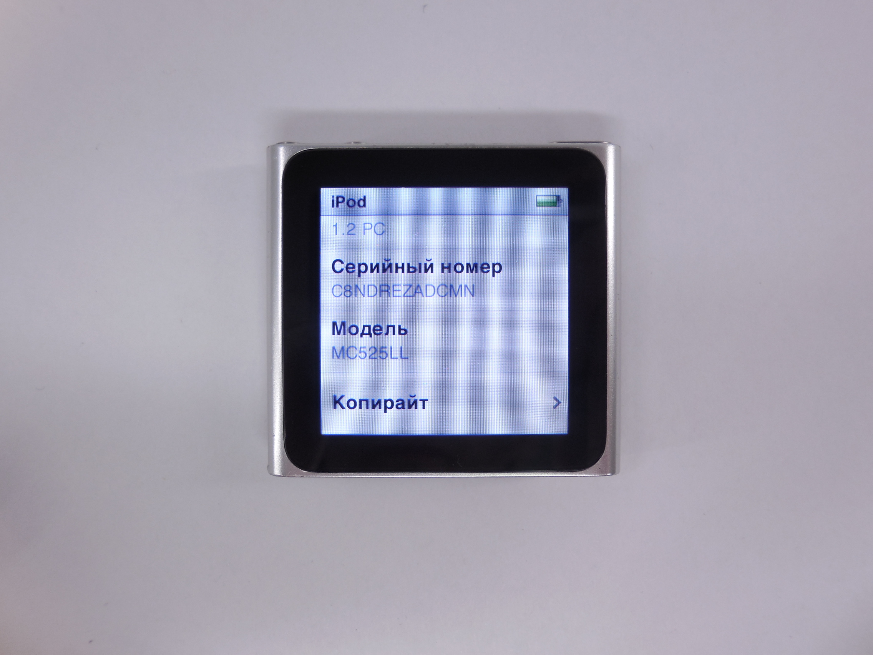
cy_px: 328
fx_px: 656
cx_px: 436
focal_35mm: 26
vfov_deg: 53.1
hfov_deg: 67.3
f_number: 3.5
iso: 125
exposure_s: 1/60
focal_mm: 4.6
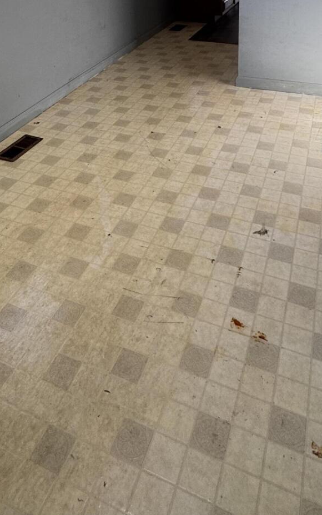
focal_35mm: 32
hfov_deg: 39.4
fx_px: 449
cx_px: 139
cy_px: 38
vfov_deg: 51.5
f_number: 2.2
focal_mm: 2.22
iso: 125
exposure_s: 1/120
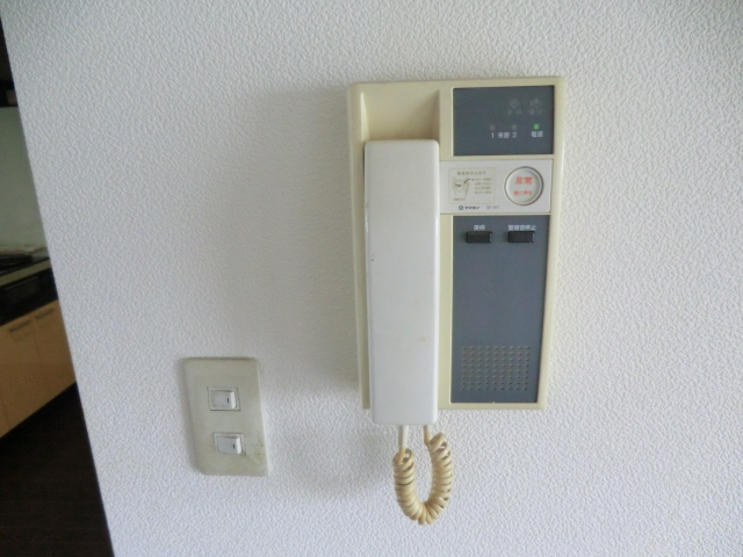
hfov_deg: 71.6
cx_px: 372
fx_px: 515
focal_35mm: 24
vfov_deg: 56.8
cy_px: 278
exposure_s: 1/60
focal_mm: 4.3
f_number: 3.2
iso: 400
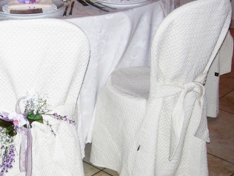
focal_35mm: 77
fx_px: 521
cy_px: 75
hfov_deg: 24.9
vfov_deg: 19.1
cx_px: 44
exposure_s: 1/64
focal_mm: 7.8
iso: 79
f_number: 2.8
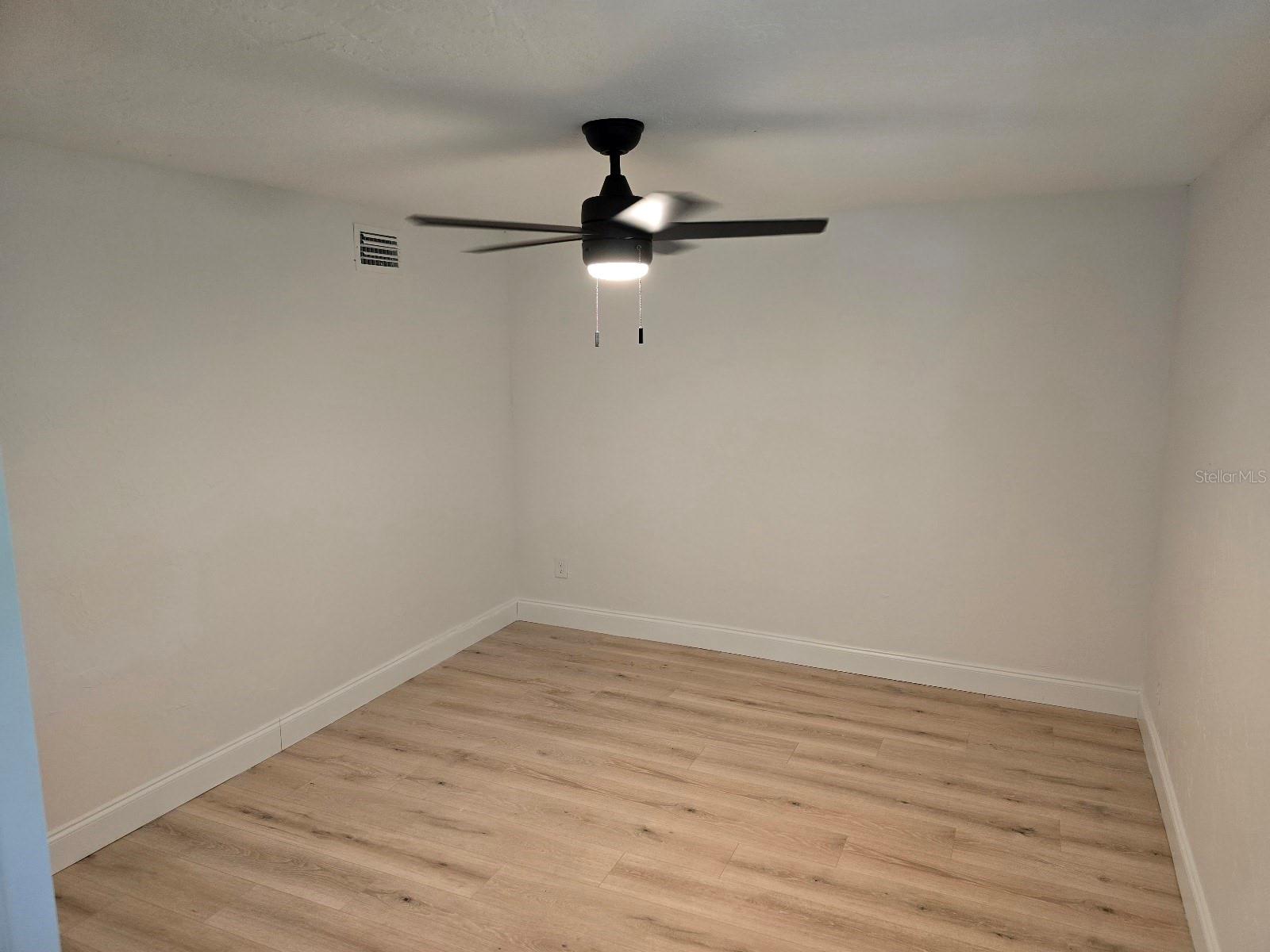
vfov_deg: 58.9
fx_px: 844
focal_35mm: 23
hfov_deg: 73.9
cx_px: 635
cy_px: 476
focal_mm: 6.3
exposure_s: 1/120
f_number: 1.7
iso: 320
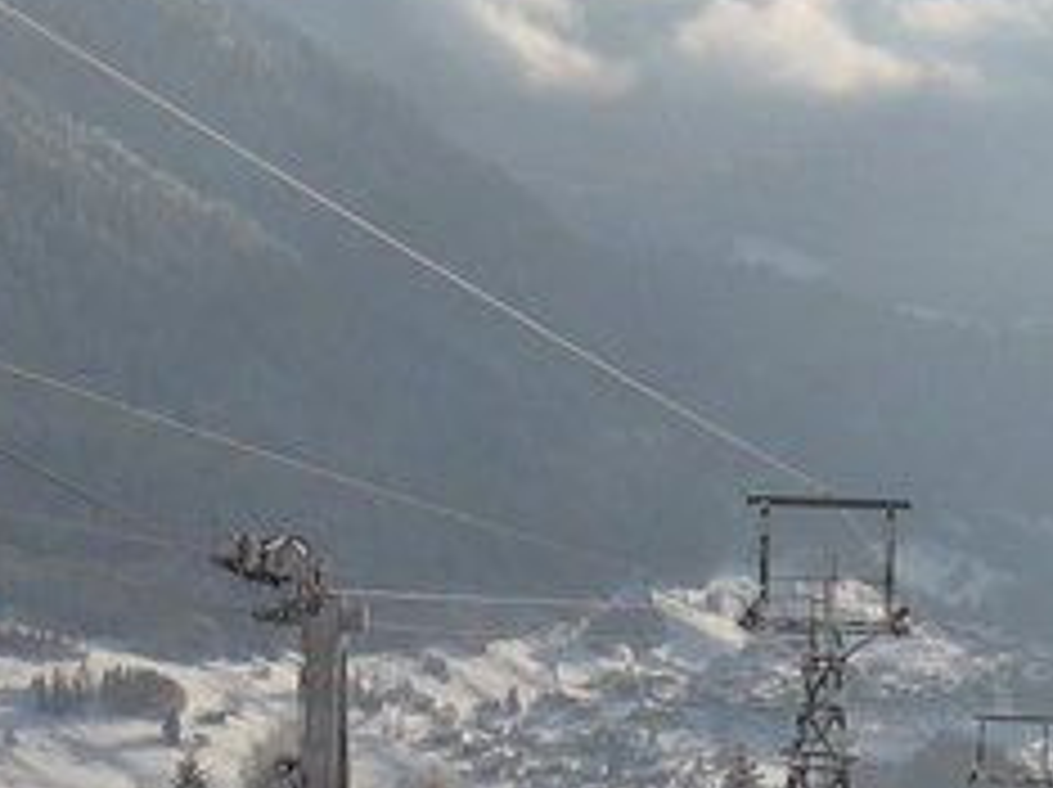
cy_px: 158
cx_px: 122
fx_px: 4528
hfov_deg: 13.2
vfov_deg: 9.9
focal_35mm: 149
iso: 80
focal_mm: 6
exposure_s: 1/1600
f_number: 3.5
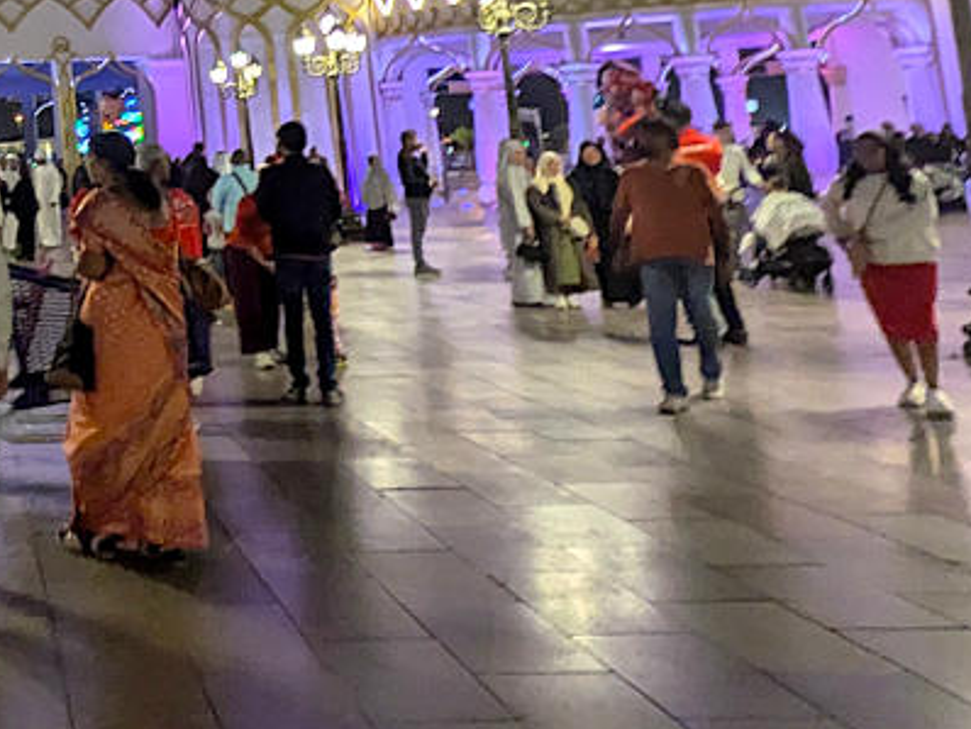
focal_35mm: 45
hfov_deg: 34.8
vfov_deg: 29.7
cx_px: -149
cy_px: -26
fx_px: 1263
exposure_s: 1/50
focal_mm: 1.83
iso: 116
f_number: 2.2
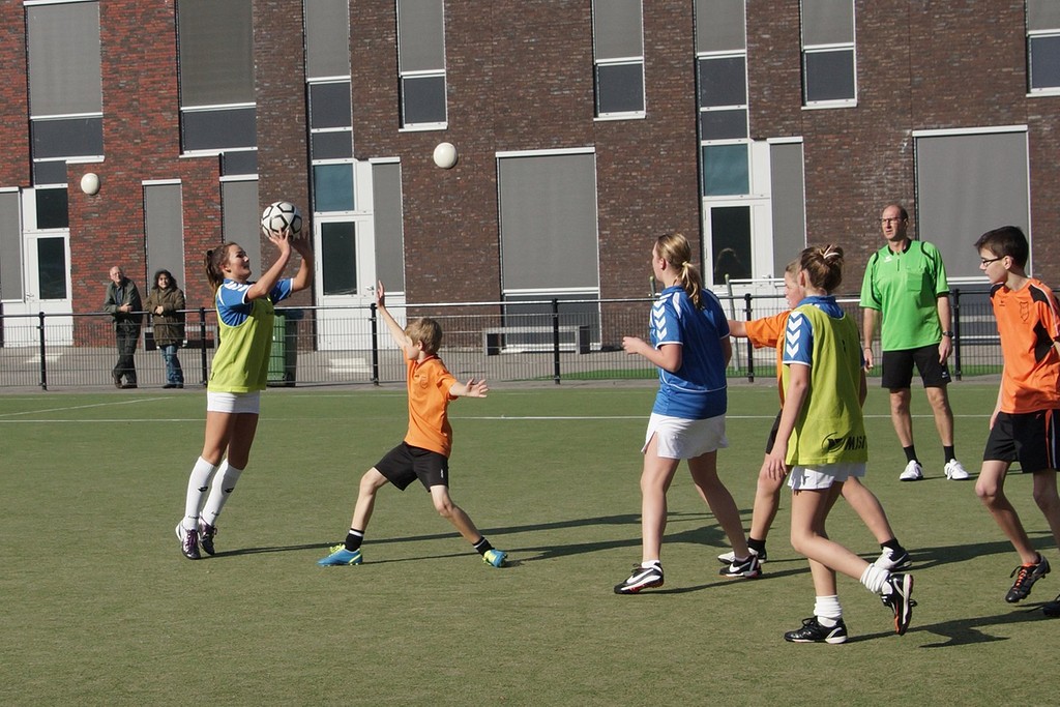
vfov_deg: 29.9
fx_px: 1325
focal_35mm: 45
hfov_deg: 43.6
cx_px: 530
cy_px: 354
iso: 200
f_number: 6.3
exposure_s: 1/1000
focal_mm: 30
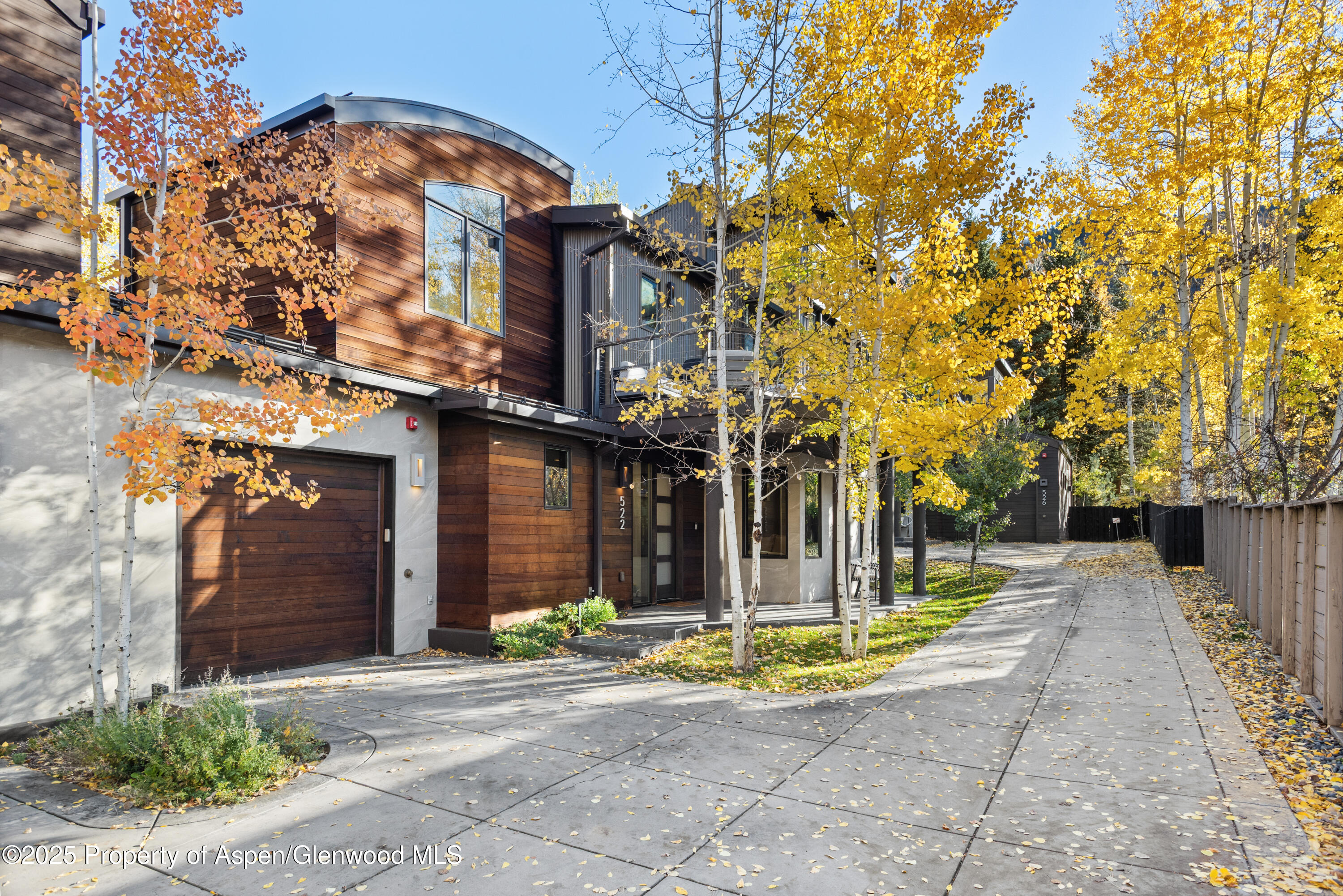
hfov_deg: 84.0
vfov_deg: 62.0
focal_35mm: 20
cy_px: 448
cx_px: 672
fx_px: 746
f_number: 7.1
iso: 400
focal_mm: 20
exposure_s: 1/60
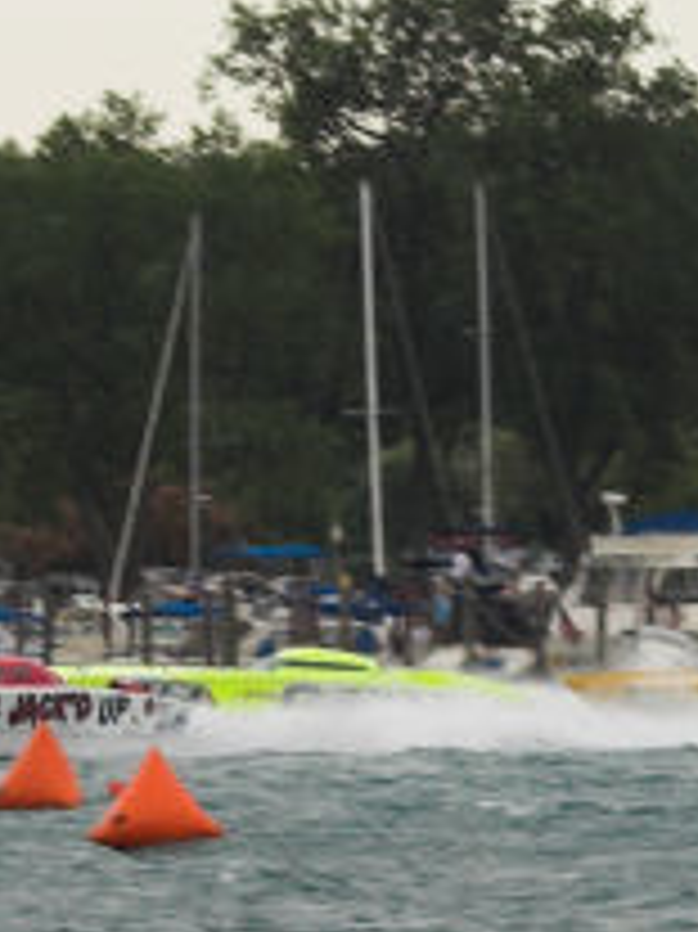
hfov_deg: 3.1
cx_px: 842
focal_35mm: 485
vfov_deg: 4.1
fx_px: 13053
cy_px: 522
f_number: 11
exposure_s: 1/160
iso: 200
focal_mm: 116
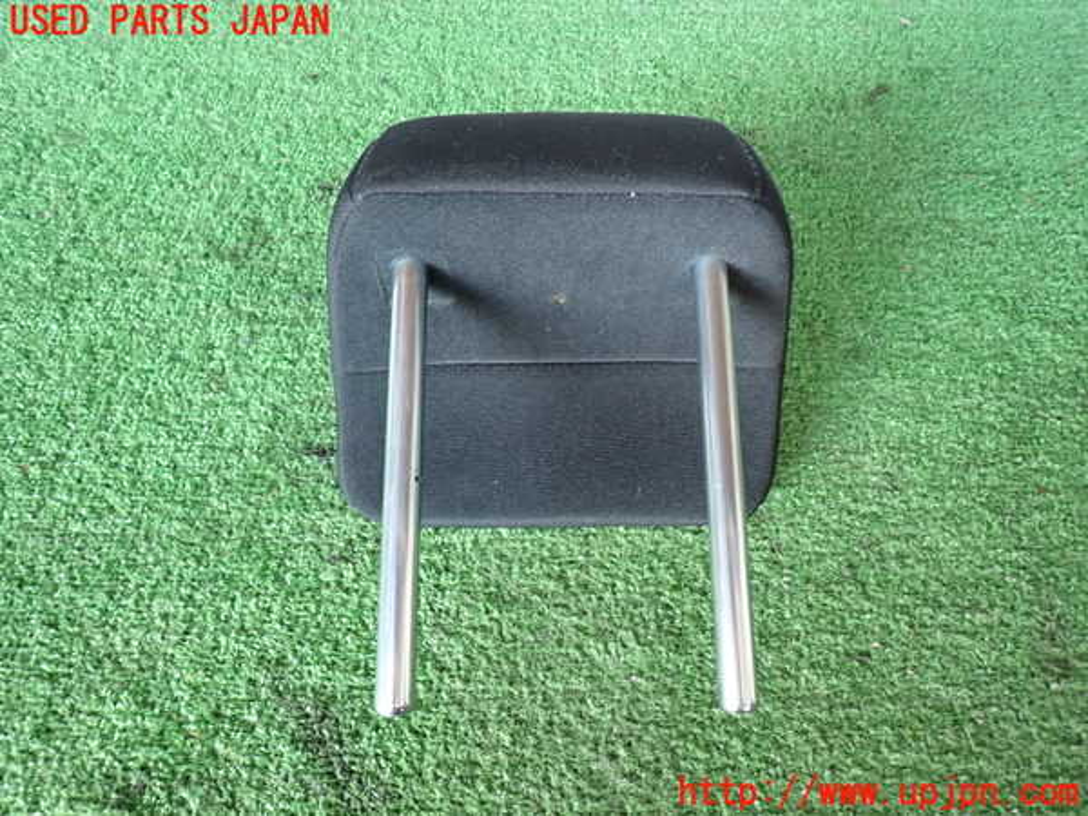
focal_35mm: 25
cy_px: 408
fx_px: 786
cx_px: 544
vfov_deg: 54.9
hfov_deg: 69.4
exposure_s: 1/30
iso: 200
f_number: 2
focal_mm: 4.5
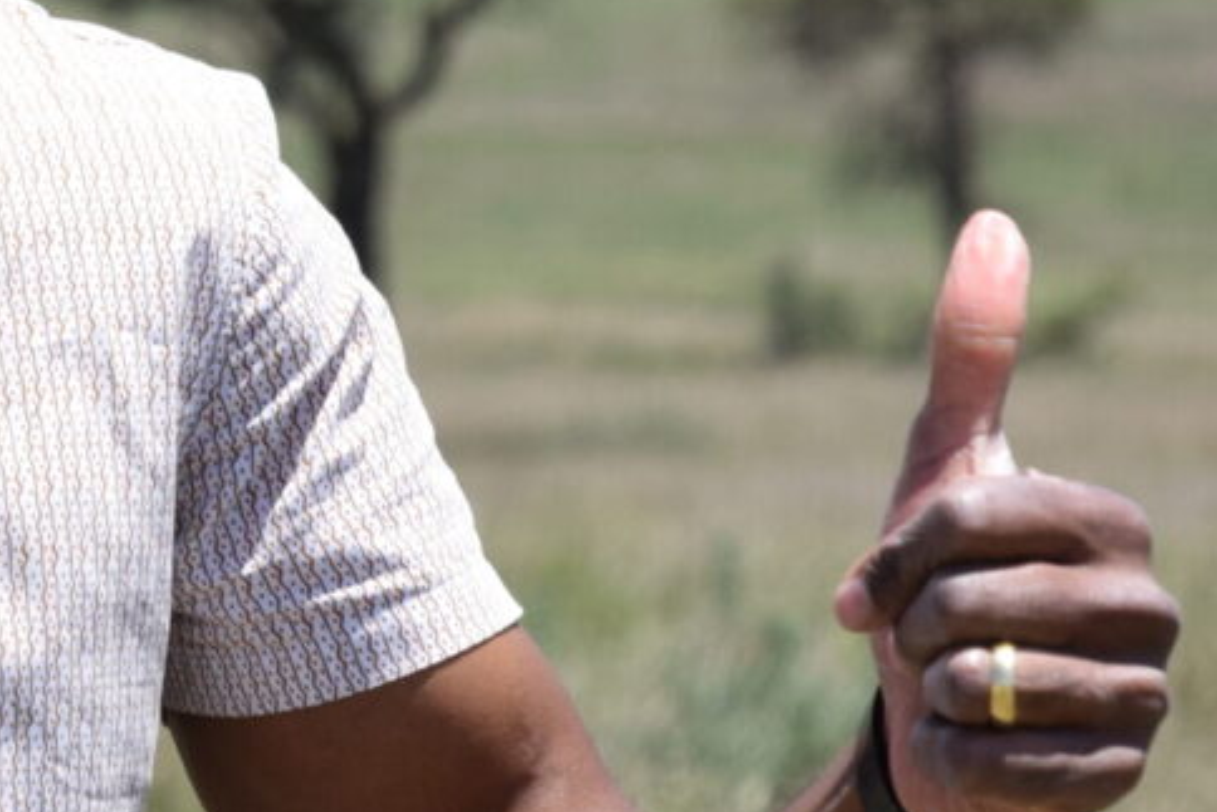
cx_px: -543
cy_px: 103
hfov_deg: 5.4
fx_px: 12883
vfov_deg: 3.6
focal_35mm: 381
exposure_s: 1/2000
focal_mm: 80
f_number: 5.6
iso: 500
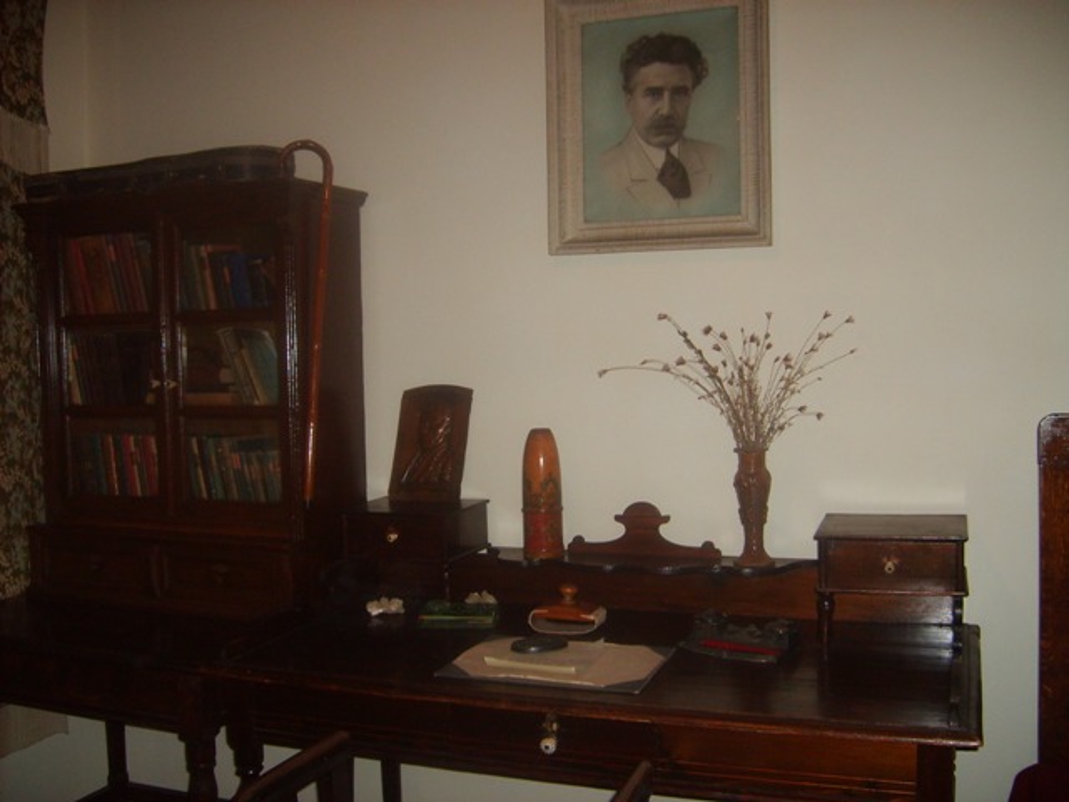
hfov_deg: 52.6
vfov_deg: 40.7
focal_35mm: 35
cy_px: 401
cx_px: 534
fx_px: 1081
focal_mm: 5.8
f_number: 2.8
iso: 100
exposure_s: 1/45
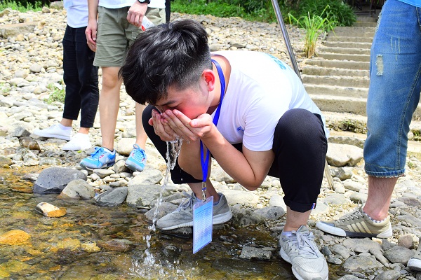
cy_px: 140
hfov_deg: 51.3
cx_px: 210
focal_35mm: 38
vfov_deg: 35.5
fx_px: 439
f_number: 9
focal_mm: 25
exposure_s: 1/320
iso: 200
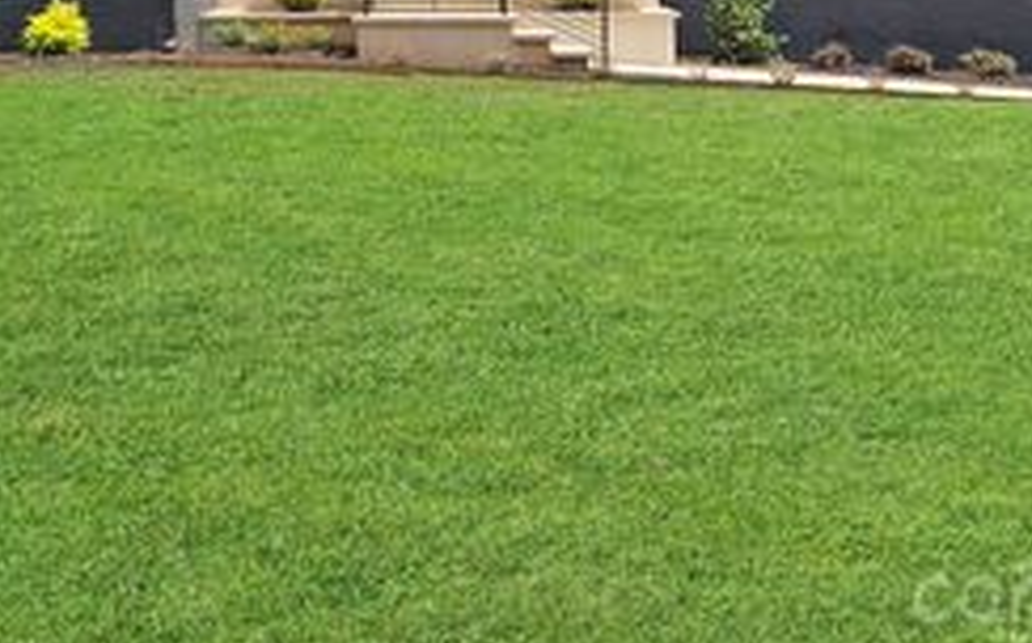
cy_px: -104
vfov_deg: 23.8
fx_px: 1405
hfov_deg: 40.2
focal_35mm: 50
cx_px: 440
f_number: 1.8
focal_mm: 5.4
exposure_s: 1/1418
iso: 25
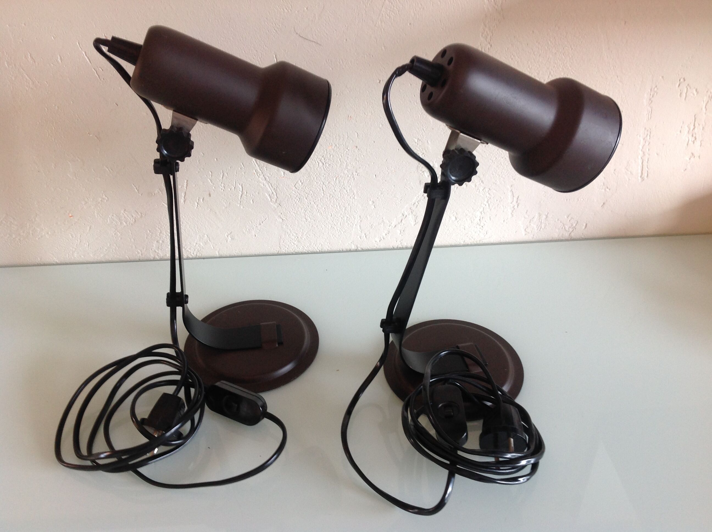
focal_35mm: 35
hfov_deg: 52.7
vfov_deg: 40.6
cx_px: 356
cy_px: 266
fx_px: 719
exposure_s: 1/15
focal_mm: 4.28
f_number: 2.4
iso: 64
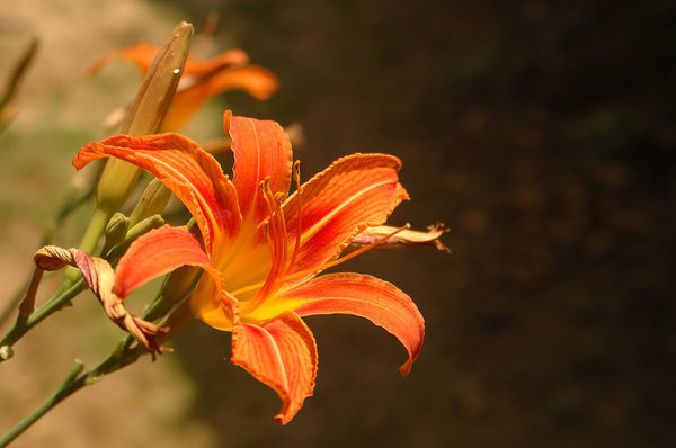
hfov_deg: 19.5
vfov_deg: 13.0
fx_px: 1968
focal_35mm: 105
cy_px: 224
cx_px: 338
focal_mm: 70
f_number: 8
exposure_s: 1/160
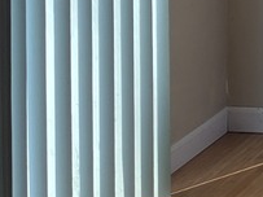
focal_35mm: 163
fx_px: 1238
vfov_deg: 8.4
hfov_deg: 9.5
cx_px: 784
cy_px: -273
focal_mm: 5.4
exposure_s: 1/150
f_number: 1.8
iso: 25
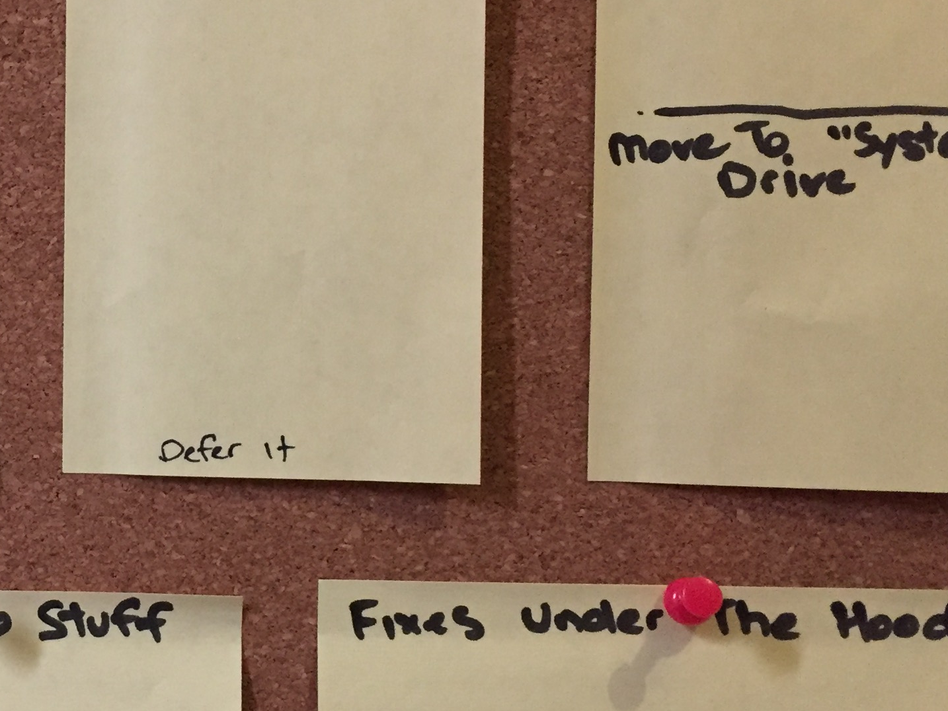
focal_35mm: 66
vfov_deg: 22.2
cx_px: 47
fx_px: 1808
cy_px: 311
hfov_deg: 28.0
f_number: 2.2
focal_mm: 4.15
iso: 250
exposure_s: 1/33
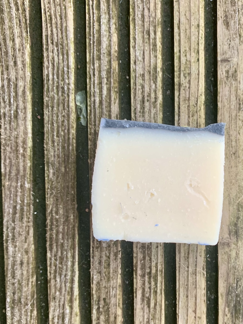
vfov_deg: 50.0
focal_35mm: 37
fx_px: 346
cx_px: 157
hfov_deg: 38.3
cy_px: 184
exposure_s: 1/60
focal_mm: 4.25
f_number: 1.8
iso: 125
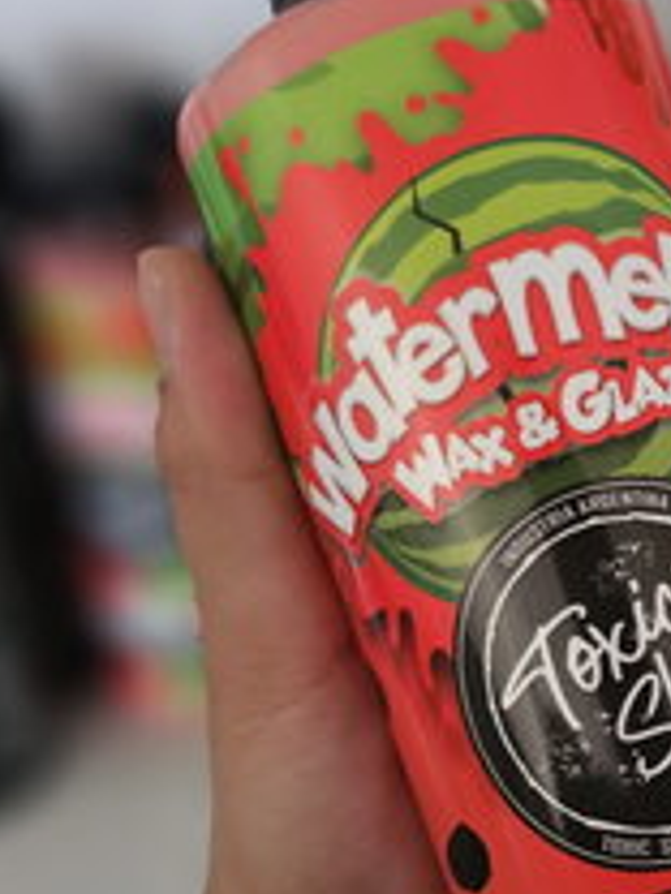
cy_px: 544
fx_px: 1525
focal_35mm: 59
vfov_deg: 32.6
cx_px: 705
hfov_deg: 23.5
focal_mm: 6.3
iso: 640
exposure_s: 1/24
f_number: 1.7
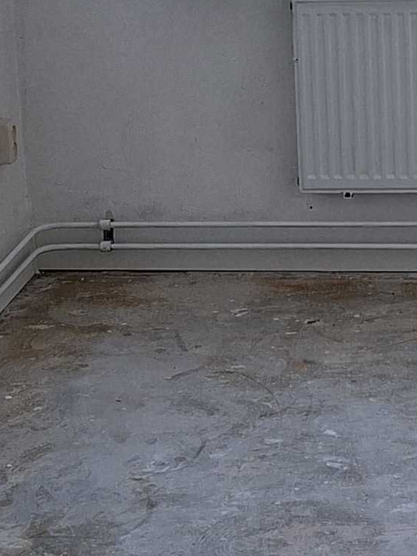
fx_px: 1993
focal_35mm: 124
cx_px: 424
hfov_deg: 11.8
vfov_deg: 15.8
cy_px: 117
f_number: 1.8
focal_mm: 5.54
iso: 100
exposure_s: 1/120
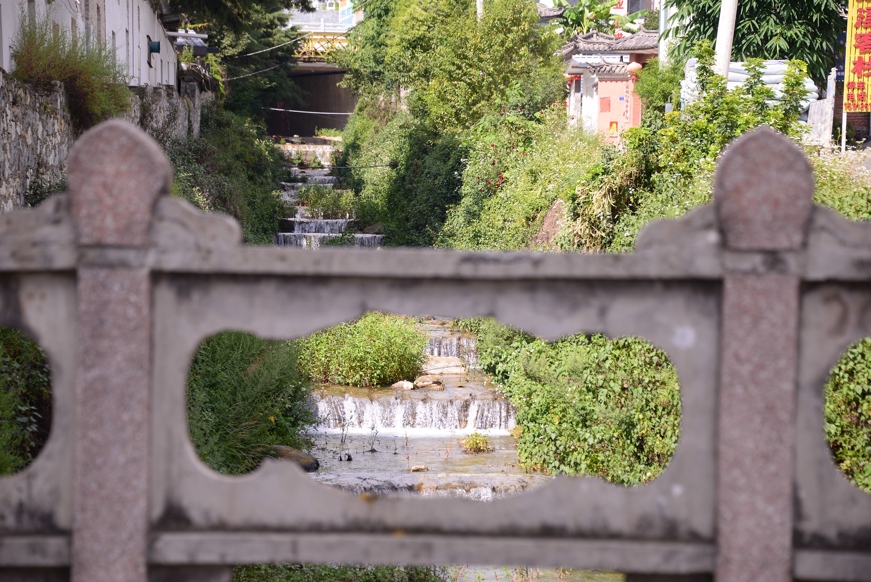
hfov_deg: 17.6
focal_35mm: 116
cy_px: 291
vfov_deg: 11.8
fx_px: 2808
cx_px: 436
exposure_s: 1/320
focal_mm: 116
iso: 160
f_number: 5.6
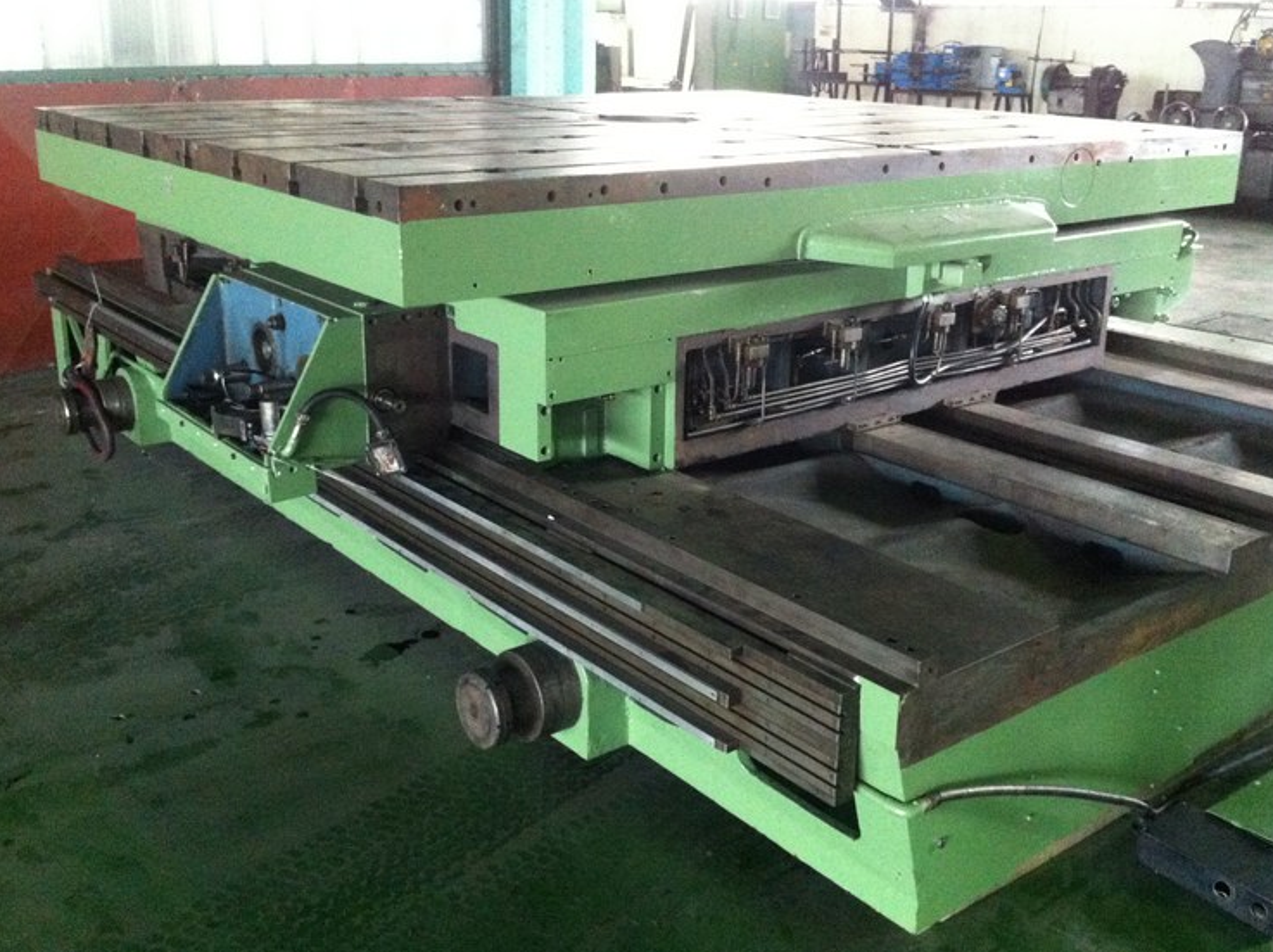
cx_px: 656
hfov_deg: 49.0
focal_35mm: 38
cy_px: 444
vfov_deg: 37.6
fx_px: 1396
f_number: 2.8
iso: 800
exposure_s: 1/17
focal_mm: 3.85
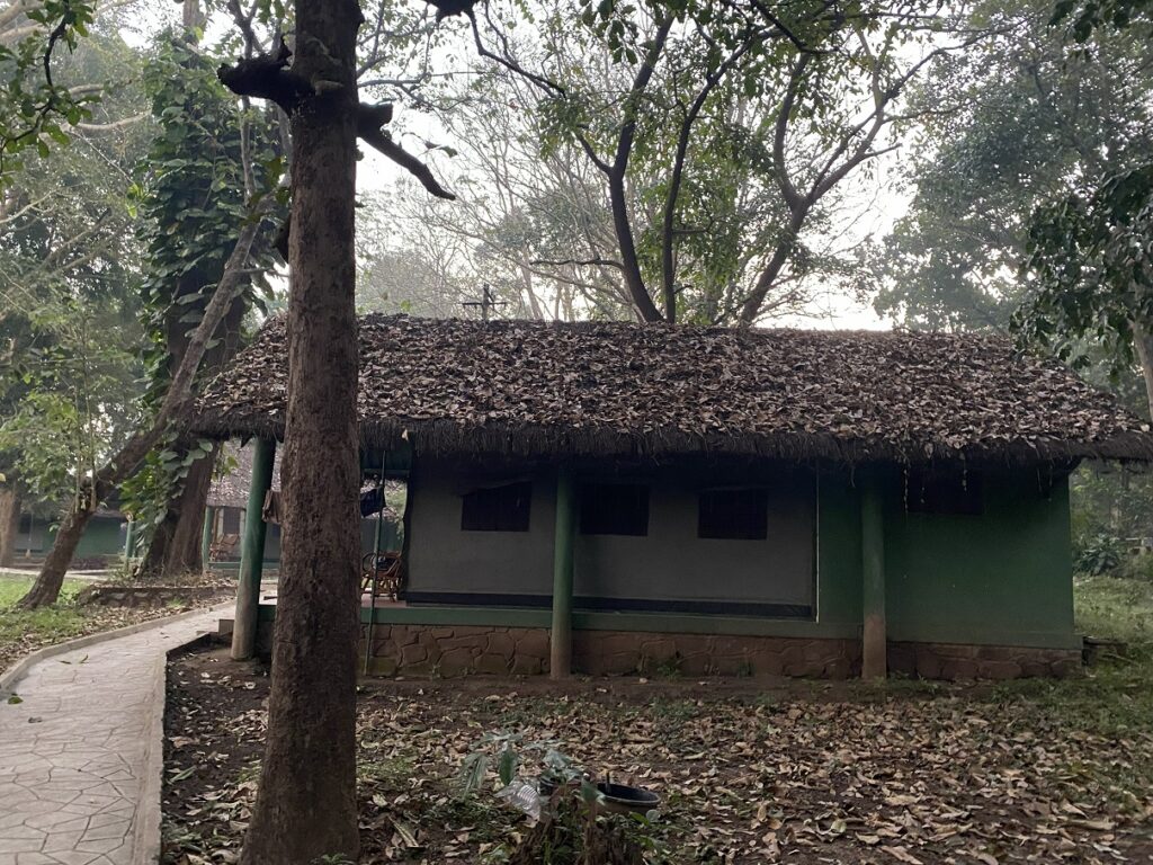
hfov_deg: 67.3
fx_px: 866
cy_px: 432
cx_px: 576
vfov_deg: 53.1
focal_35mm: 26
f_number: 1.8
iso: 640
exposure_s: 1/30
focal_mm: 4.25
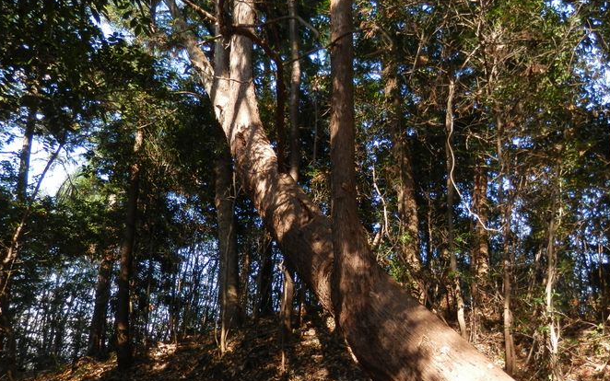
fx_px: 532
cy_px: 220
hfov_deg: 59.5
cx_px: 341
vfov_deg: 39.3
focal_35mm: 32
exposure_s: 1/80
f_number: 3
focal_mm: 4.5
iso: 80
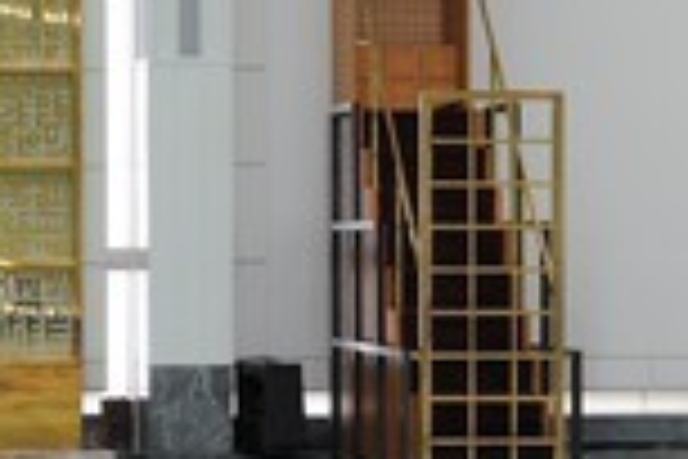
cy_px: 171
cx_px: -229
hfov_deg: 12.1
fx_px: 3153
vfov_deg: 8.3
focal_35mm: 165
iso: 800
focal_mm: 60
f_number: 5.6
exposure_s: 1/60
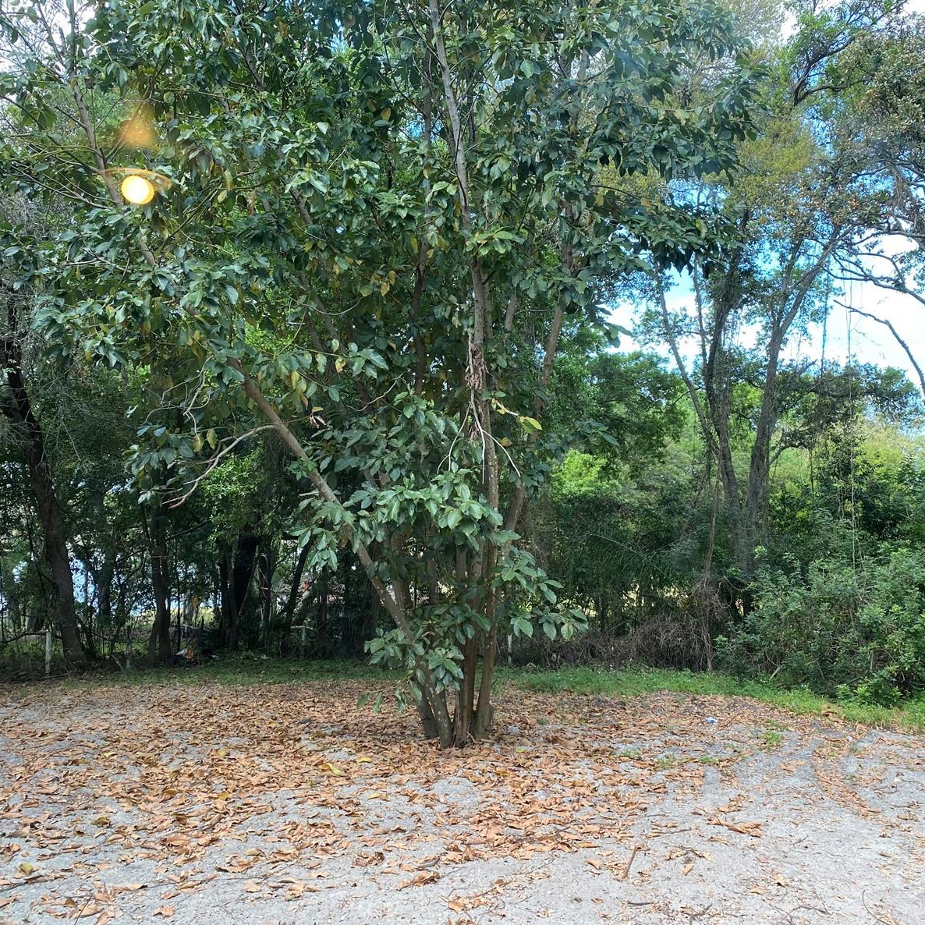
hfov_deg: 52.5
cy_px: 460
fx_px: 937
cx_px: 454
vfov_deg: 52.5
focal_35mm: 31
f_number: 1.8
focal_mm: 4.25
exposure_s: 1/122
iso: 32
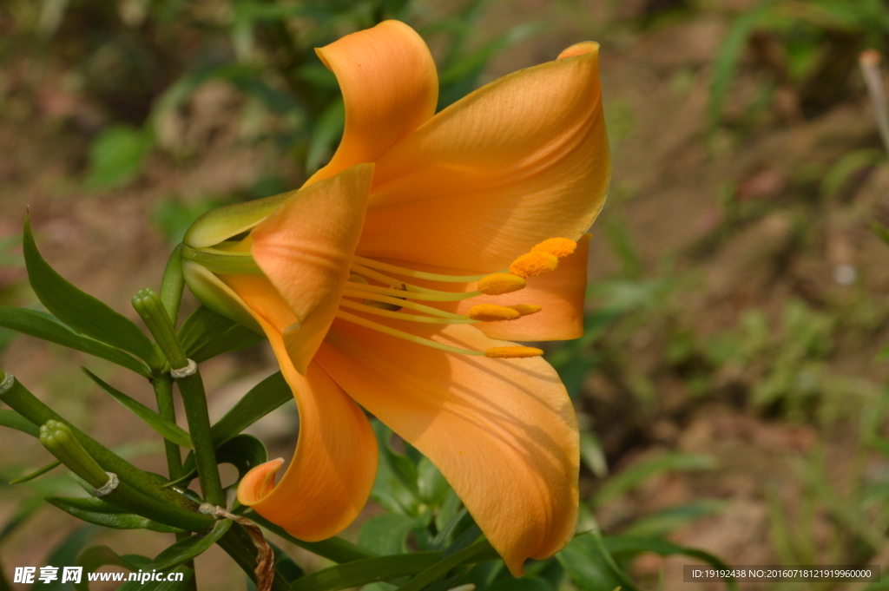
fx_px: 5737
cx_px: 444
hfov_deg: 8.9
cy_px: 296
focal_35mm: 232
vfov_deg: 5.9
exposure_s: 1/250
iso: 400
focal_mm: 155
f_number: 18
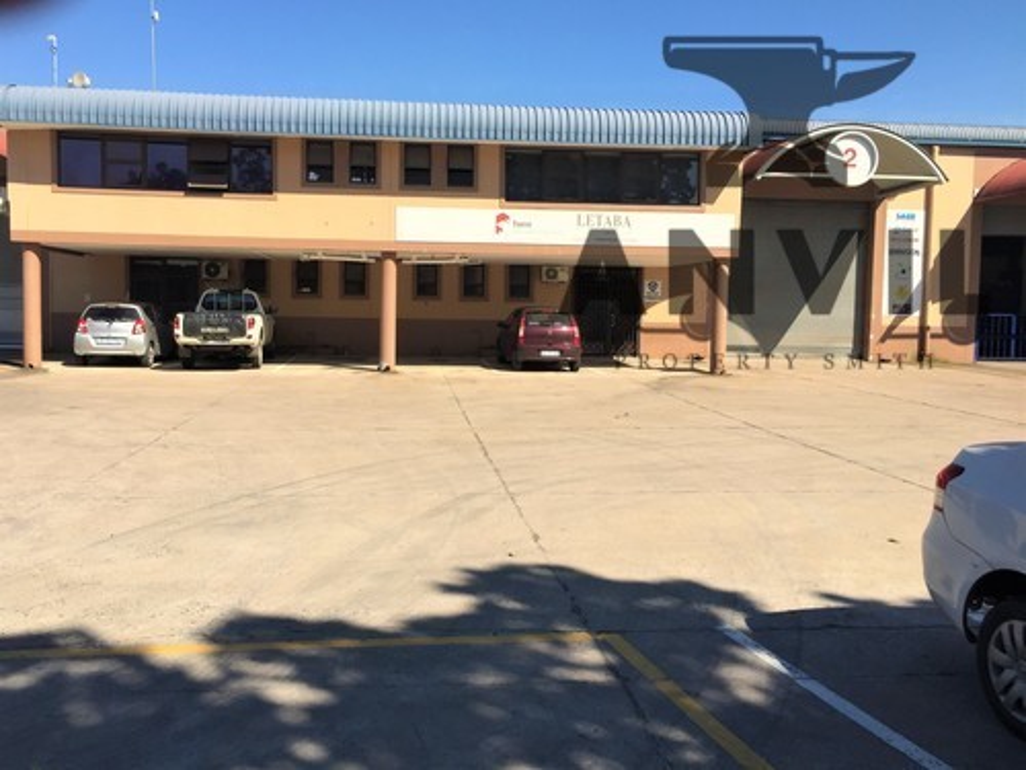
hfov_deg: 61.7
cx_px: 513
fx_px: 860
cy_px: 385
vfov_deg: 48.2
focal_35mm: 29
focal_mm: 4.15
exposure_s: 1/1799
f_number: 2.2
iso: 32
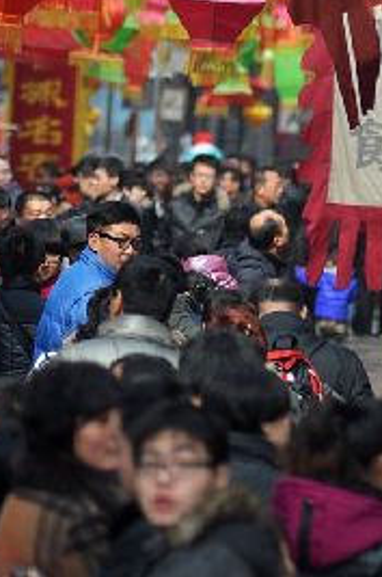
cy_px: -15
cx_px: 103
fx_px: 6168
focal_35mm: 386
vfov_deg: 5.3
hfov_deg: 3.5
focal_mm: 125
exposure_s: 1/1600
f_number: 2.8
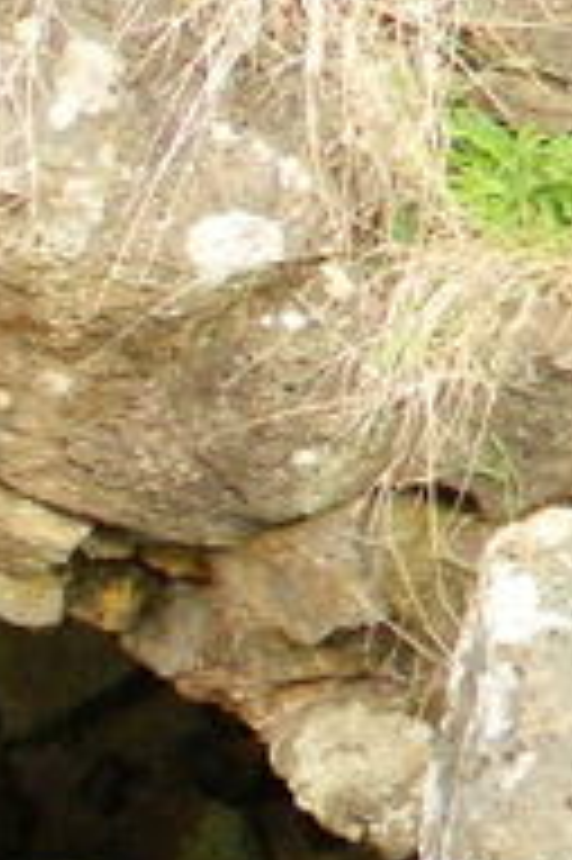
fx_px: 4656
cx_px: -1482
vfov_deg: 10.4
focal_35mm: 195
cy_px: 959
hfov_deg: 6.1
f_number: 3.3
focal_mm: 6.2
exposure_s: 1/320
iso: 280
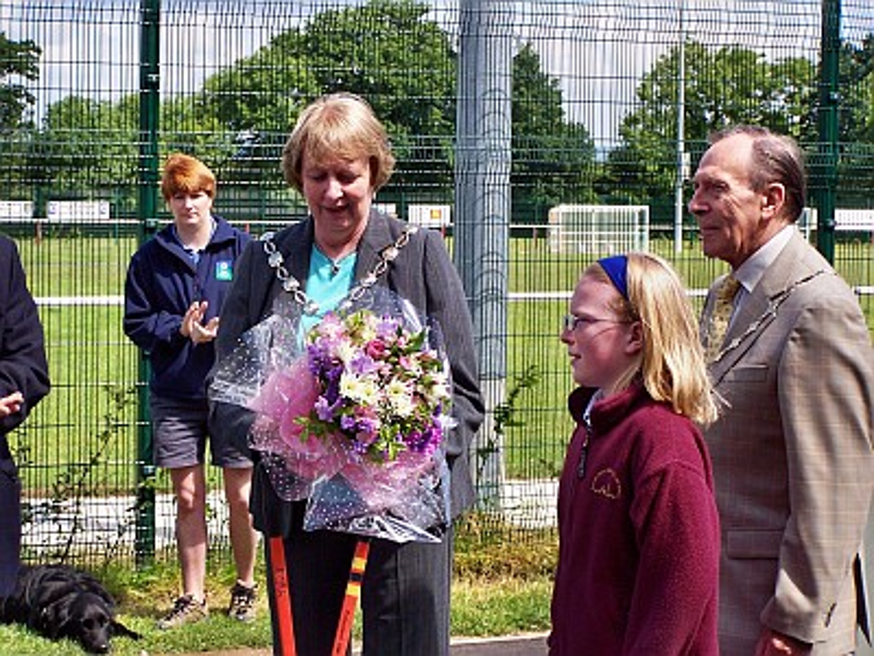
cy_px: 328
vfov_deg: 14.1
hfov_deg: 18.7
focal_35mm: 105
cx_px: 437
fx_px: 2651
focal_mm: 17.5
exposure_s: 1/500
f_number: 3.2
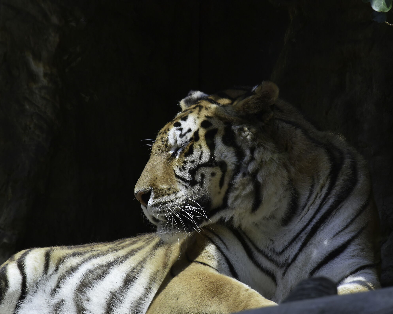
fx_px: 7781
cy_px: 157
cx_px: 209
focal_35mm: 669
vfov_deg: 2.3
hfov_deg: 2.9
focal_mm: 219.6
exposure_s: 1/320
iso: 250
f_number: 5.6
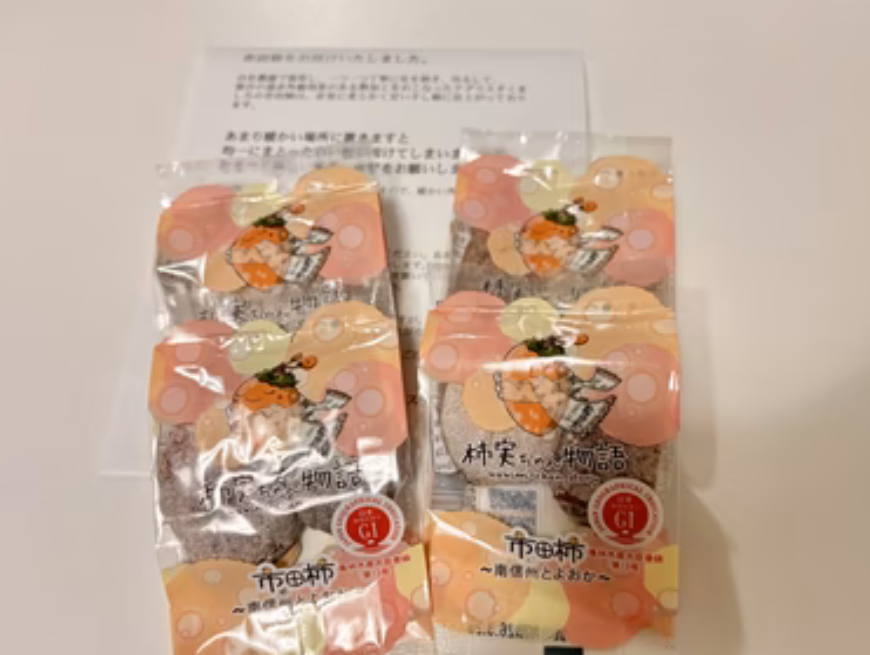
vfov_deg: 49.8
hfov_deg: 63.4
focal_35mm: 28
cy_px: 338
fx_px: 704
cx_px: 457
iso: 400
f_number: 1.6
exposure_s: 1/50
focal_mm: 5.96
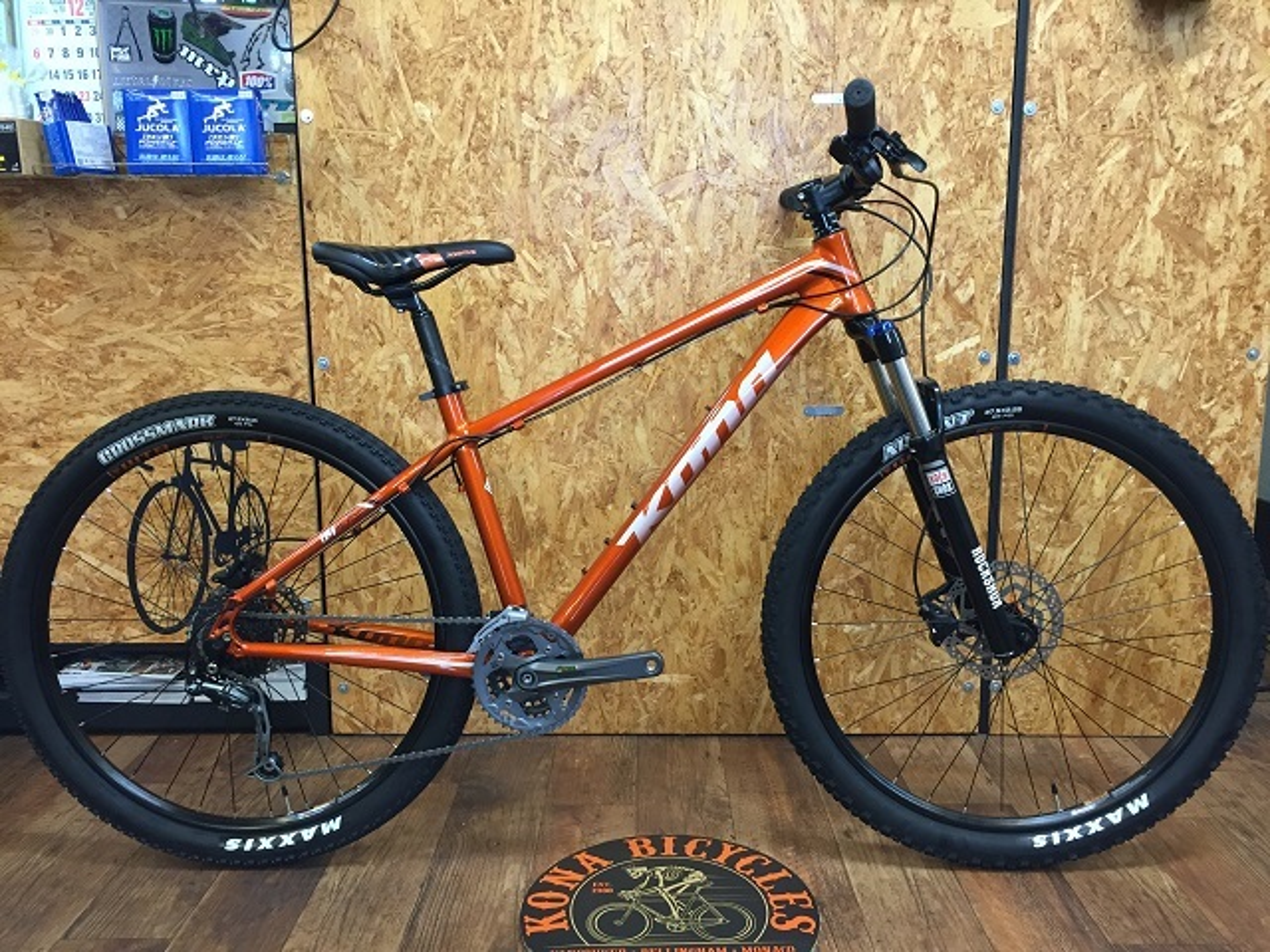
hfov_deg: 61.7
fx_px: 1064
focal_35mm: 29
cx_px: 635
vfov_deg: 48.2
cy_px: 476
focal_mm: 4.15
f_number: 2.2
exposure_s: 1/33
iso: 125
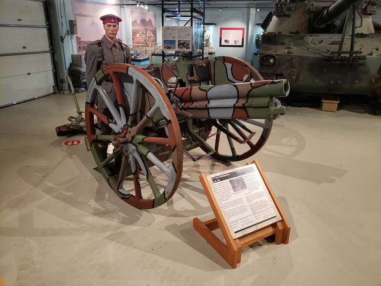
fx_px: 286
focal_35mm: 26
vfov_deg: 53.1
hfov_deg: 67.3
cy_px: 143
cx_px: 190
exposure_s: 1/13
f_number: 1.5
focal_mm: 4.3
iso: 250
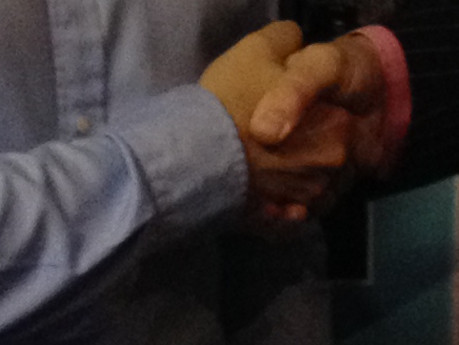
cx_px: 661
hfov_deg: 8.2
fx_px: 3144
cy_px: -434
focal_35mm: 237
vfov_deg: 6.1
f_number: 2.4
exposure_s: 1/20
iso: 250
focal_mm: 4.28
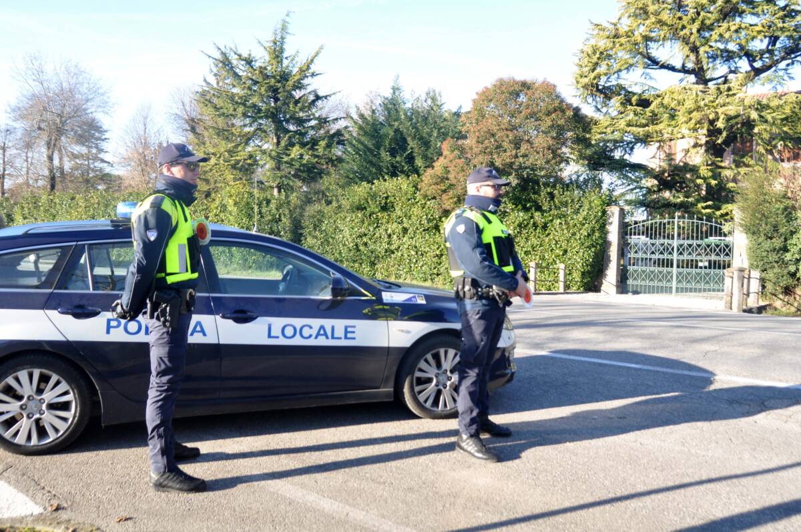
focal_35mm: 27
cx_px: 400
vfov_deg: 47.8
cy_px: 266
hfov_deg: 67.4
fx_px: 600
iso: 200
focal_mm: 18
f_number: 6.3
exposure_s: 1/160
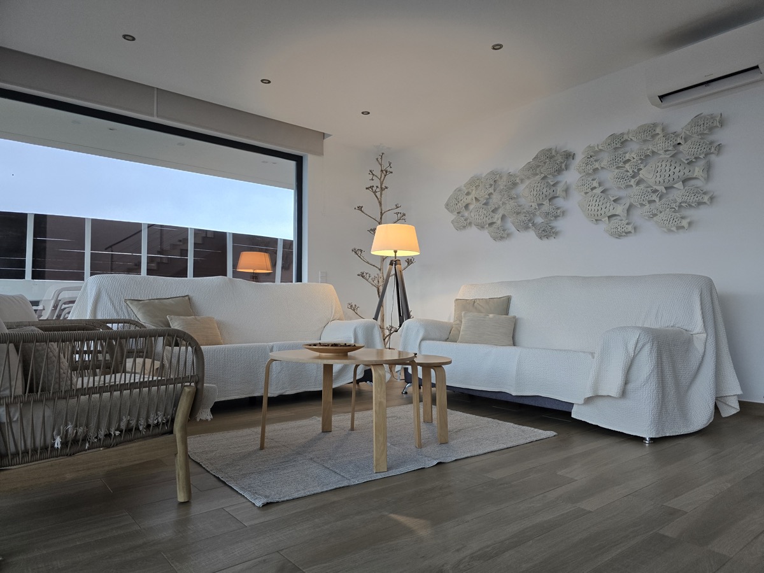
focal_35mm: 23
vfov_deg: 58.9
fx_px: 508
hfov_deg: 73.9
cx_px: 382
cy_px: 286
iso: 160
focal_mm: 6.3
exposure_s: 1/100
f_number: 1.7
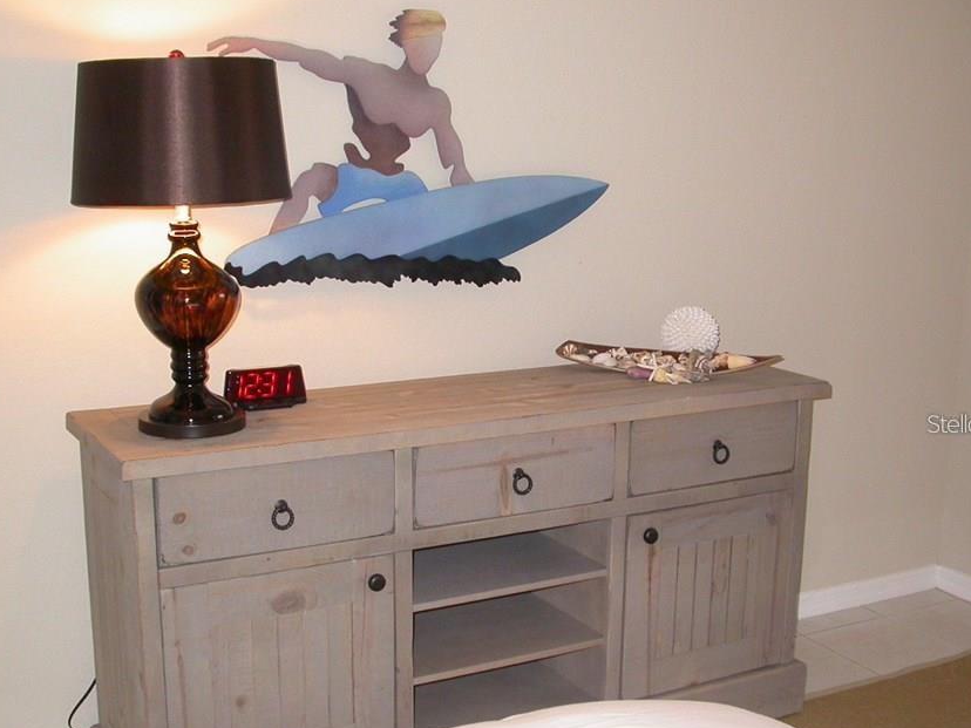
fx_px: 1318
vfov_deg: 30.8
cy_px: 423
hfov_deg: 40.4
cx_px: 437
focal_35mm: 47
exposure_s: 1/60
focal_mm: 7.85
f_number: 2.6
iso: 200
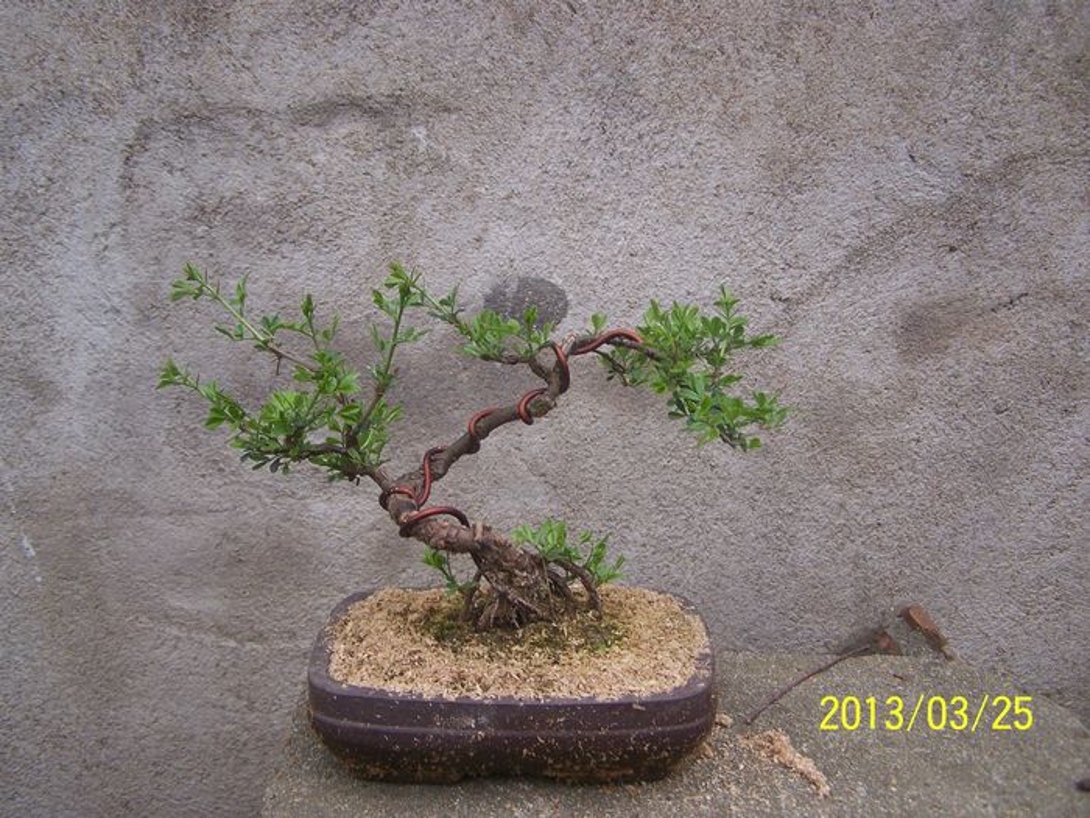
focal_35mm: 38
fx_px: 1197
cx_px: 545
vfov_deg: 37.7
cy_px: 409
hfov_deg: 49.0
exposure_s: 1/60
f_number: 2.8
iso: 80
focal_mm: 6.3
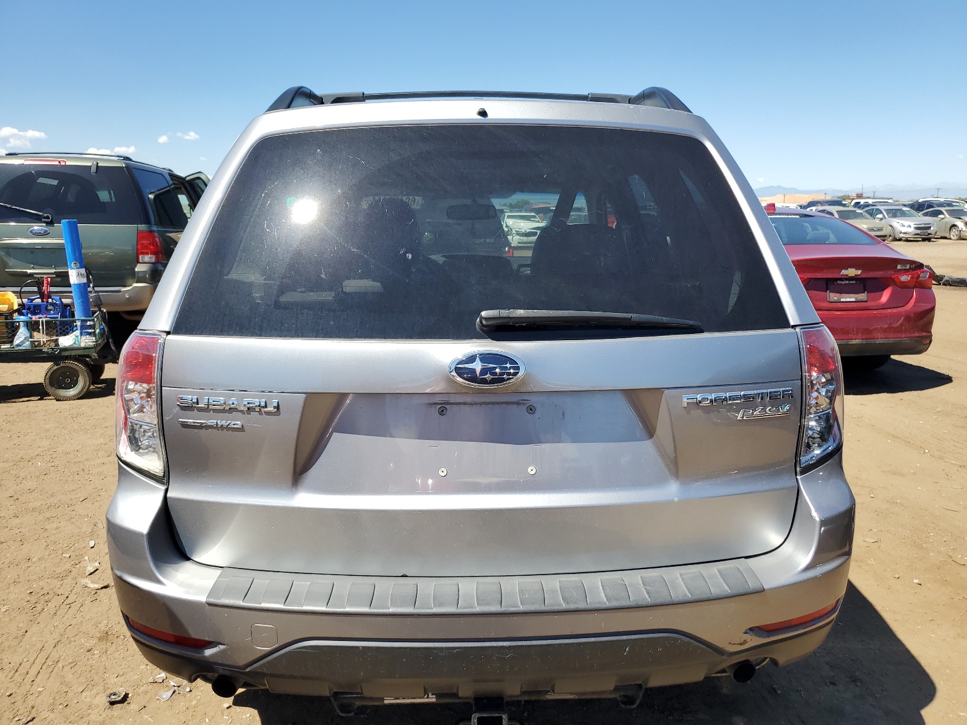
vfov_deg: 53.1
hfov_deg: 67.3
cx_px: 484
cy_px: 362
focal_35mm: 26
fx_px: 726
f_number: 1.5
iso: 50
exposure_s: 1/2000
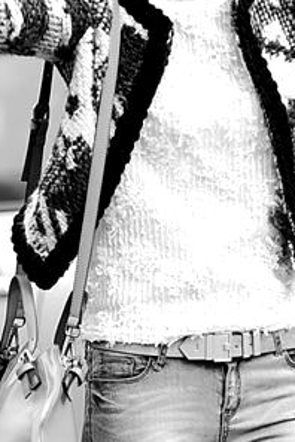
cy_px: 313
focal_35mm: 586
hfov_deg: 2.3
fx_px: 7202
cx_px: 192
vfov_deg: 3.5
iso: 200
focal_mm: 145
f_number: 2.8
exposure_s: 1/500
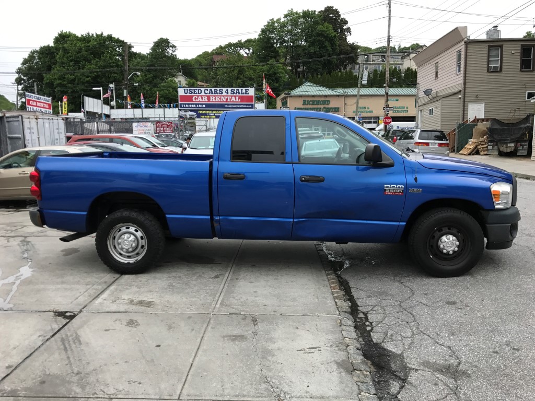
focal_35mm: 28
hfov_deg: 63.4
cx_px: 268
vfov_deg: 49.7
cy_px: 200
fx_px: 433
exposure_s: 1/912
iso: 20
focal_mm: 3.99
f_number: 1.8
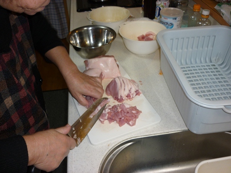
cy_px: 86
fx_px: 220
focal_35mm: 33
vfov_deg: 42.9
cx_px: 116
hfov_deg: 55.4
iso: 100
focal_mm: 5.5
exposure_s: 1/30
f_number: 2.8
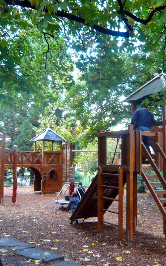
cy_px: 132
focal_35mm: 40
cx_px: 92
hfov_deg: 32.0
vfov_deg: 49.3
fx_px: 290
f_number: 2.8
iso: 200
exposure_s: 1/100
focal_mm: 4.6
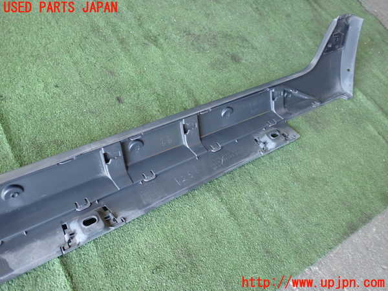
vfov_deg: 46.8
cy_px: 146
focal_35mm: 30
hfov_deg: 60.0
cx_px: 194
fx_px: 336
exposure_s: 1/50
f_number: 2.3
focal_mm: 5.4
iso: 200
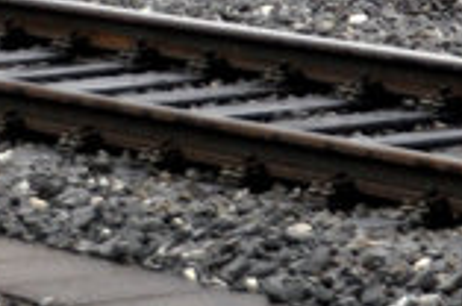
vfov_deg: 2.9
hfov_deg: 4.5
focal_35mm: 459
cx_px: 665
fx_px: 5879
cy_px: -816
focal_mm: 40
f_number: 3.2
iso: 400
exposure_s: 1/1000
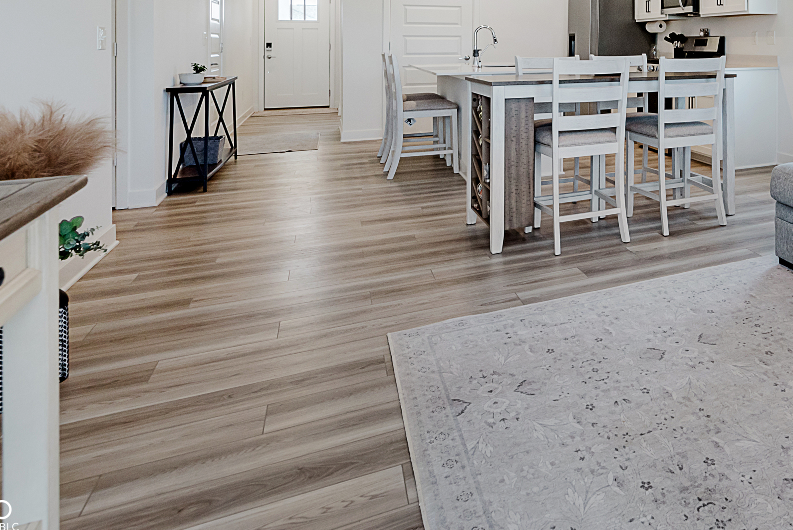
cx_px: 712
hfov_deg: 55.3
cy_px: 32
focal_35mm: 29
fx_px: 639
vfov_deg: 40.8
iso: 320
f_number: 5.6
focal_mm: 15
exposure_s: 1/125
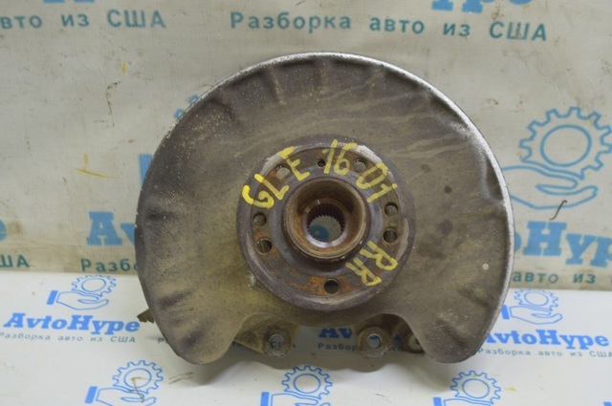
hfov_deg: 42.4
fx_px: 789
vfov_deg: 28.9
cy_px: 203
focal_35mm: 46
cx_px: 306
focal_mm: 31
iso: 400
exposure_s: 1/20
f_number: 5.6
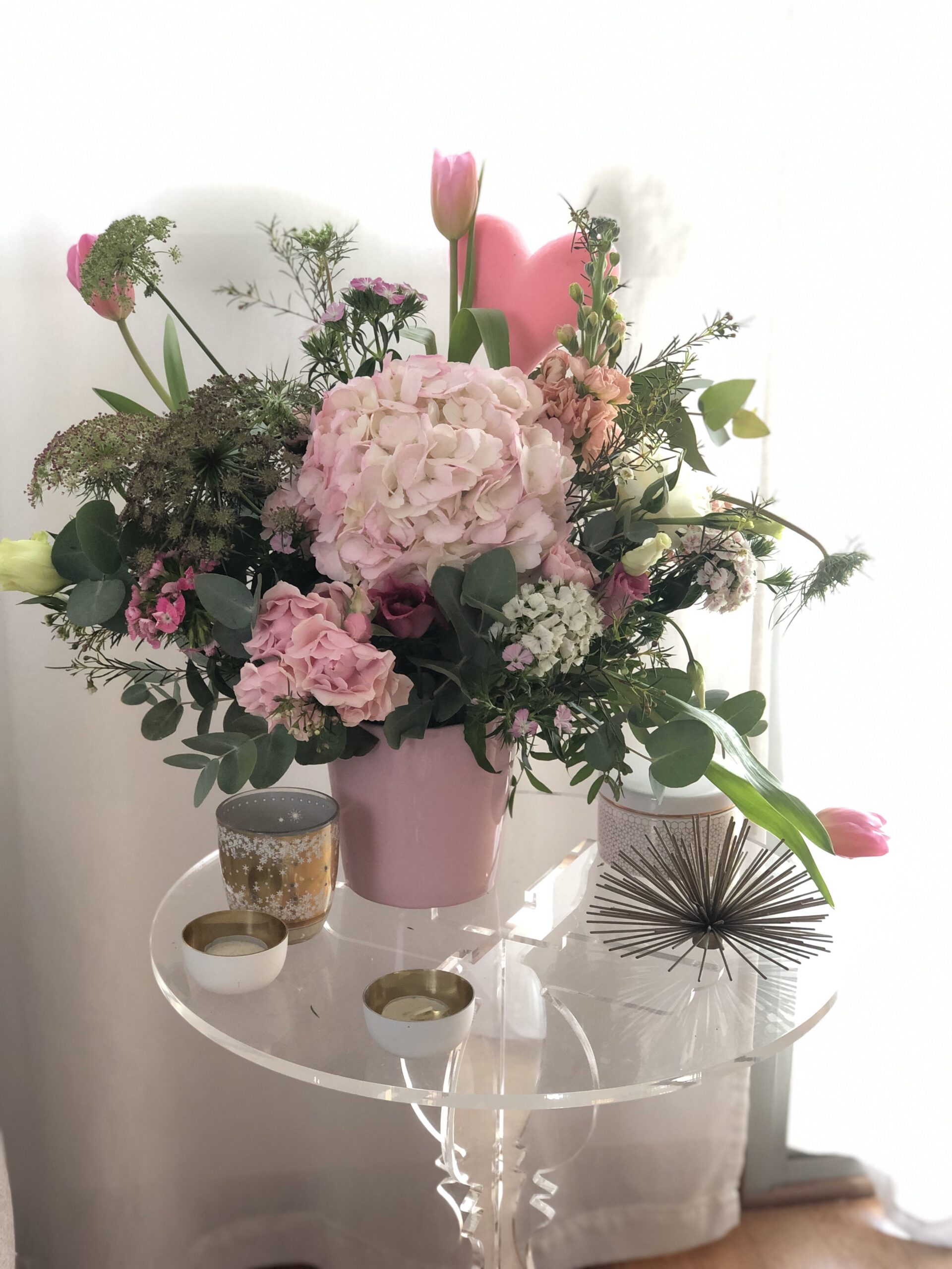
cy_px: 634
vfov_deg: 36.8
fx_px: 1907
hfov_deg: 28.0
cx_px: 476
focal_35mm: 52
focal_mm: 6
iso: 125
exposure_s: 1/33
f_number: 2.4
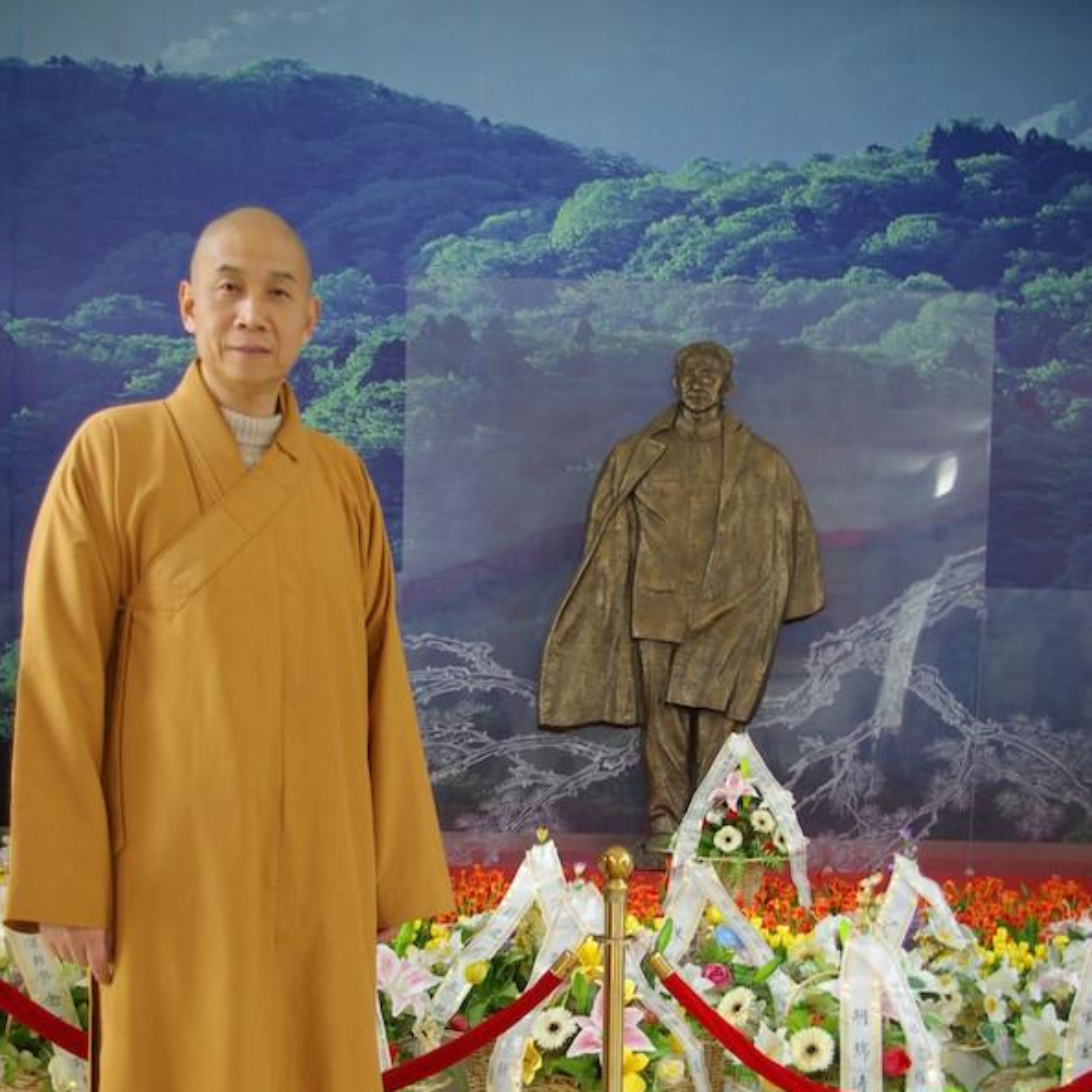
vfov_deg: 40.3
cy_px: 792
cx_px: 543
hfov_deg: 41.3
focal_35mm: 41
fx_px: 1451
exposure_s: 1/4
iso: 200
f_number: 4
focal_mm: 21
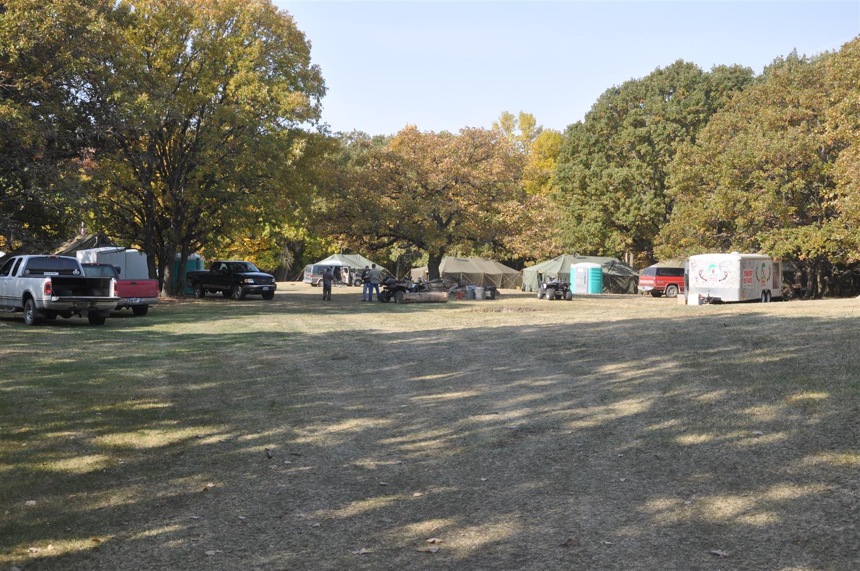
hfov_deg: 43.7
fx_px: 1074
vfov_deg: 29.8
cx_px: 430
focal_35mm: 45
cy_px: 286
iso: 200
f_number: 8
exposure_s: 1/200
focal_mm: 30
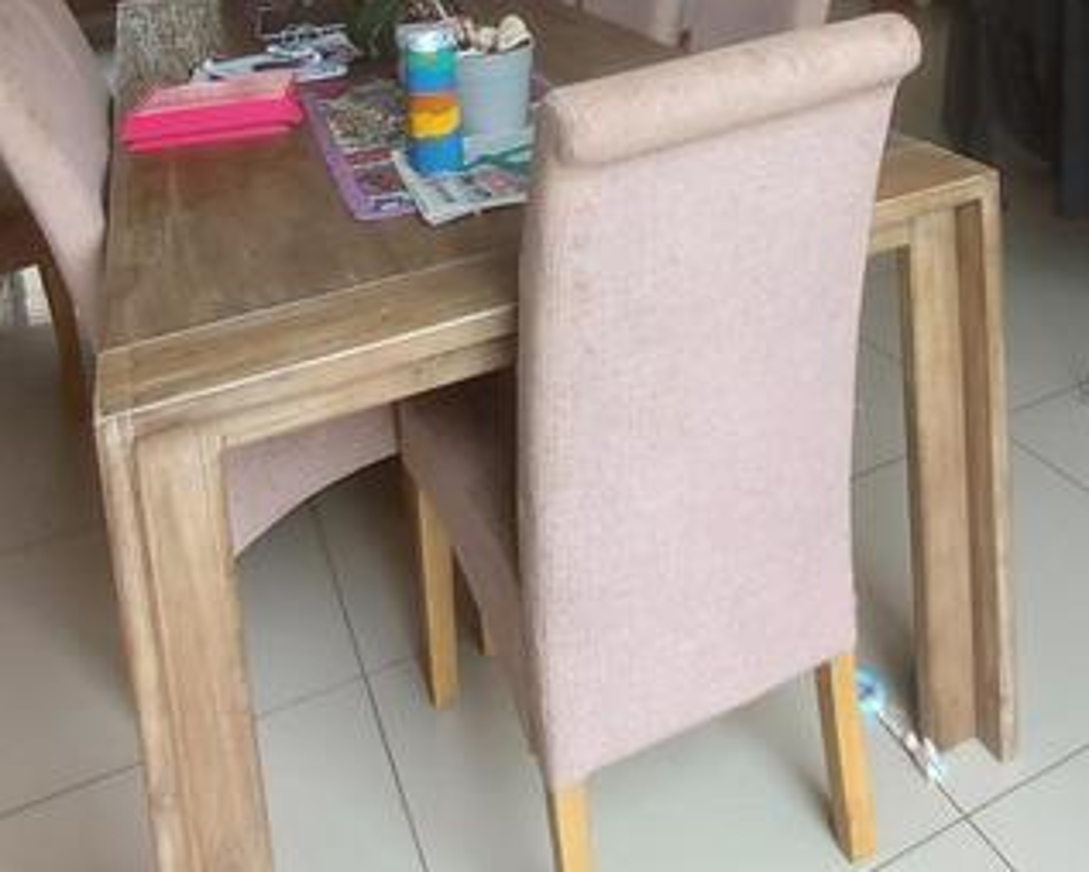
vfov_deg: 37.1
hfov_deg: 55.5
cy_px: -127
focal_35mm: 32
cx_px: 601
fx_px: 1032
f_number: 2.2
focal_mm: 1.74
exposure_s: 1/50
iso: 80
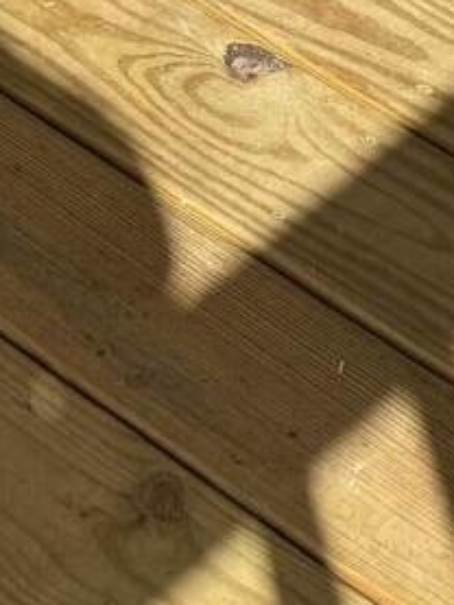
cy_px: -1505
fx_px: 3023
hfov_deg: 8.5
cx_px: 498
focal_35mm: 173
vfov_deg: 8.4
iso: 80
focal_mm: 6.76
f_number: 1.78
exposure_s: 1/3247
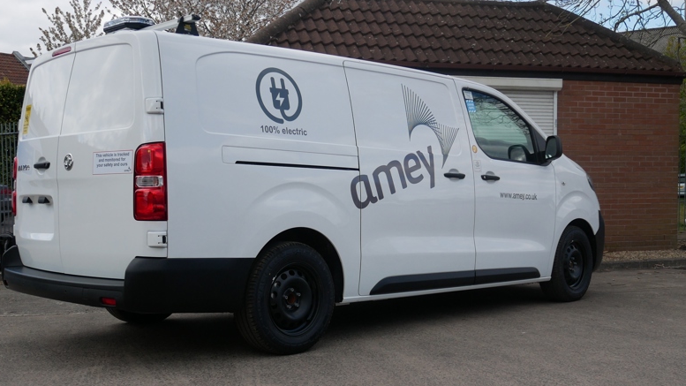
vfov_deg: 25.9
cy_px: 218
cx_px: 342
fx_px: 837
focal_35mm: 46
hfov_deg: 44.6
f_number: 3.9
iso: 200
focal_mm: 16
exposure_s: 1/1000
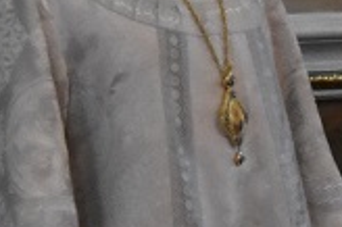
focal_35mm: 253
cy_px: -134
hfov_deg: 8.1
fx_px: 2402
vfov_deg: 5.4
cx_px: 40
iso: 4500
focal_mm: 27
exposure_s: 1/125
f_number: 3.8
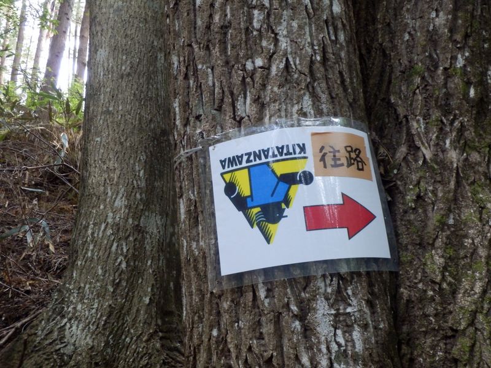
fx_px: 723
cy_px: 184
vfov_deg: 28.6
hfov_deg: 37.5
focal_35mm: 51
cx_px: 246
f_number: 4.4
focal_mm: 9.1
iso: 320
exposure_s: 1/50
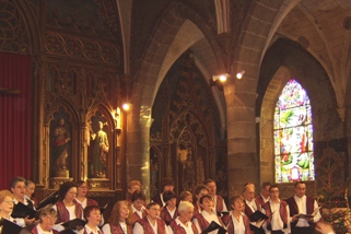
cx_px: 189
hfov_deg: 43.6
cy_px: 156
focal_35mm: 45
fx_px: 439
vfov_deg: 29.7
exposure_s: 1/30
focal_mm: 8.13
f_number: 2.7
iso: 141
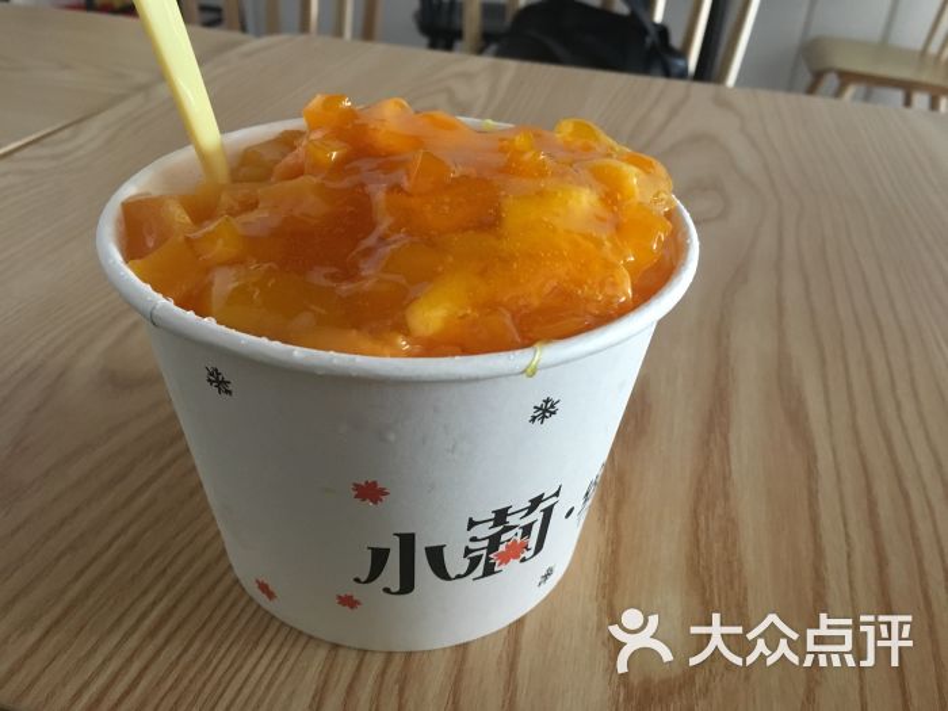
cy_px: 356
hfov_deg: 61.7
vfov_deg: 48.2
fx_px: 794
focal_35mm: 29
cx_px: 474
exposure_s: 1/20
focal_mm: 4.15
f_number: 2.2
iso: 200
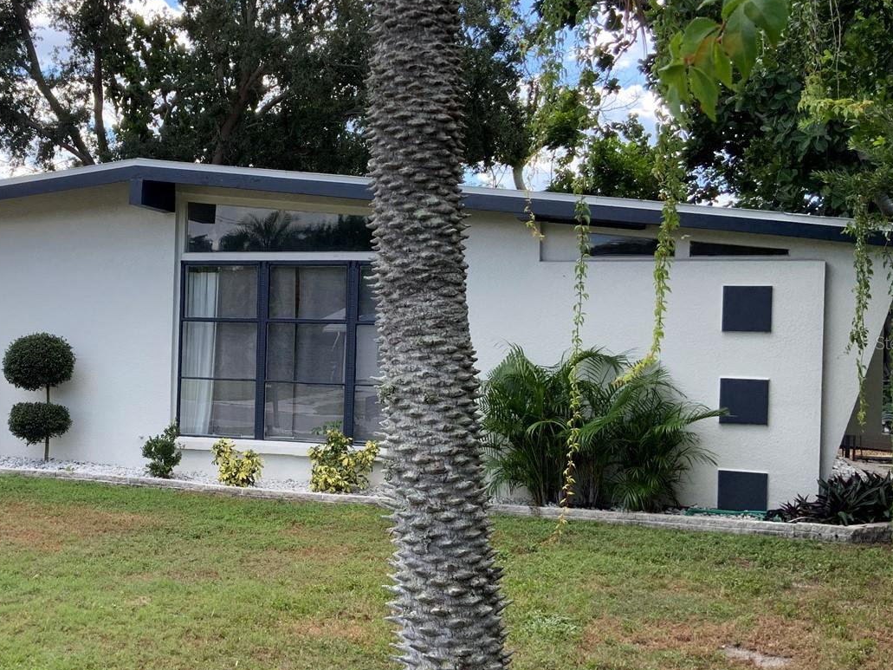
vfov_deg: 32.2
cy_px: 342
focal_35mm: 45
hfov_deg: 41.3
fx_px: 1161
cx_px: 264
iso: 16
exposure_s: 1/562
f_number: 1.8
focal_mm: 3
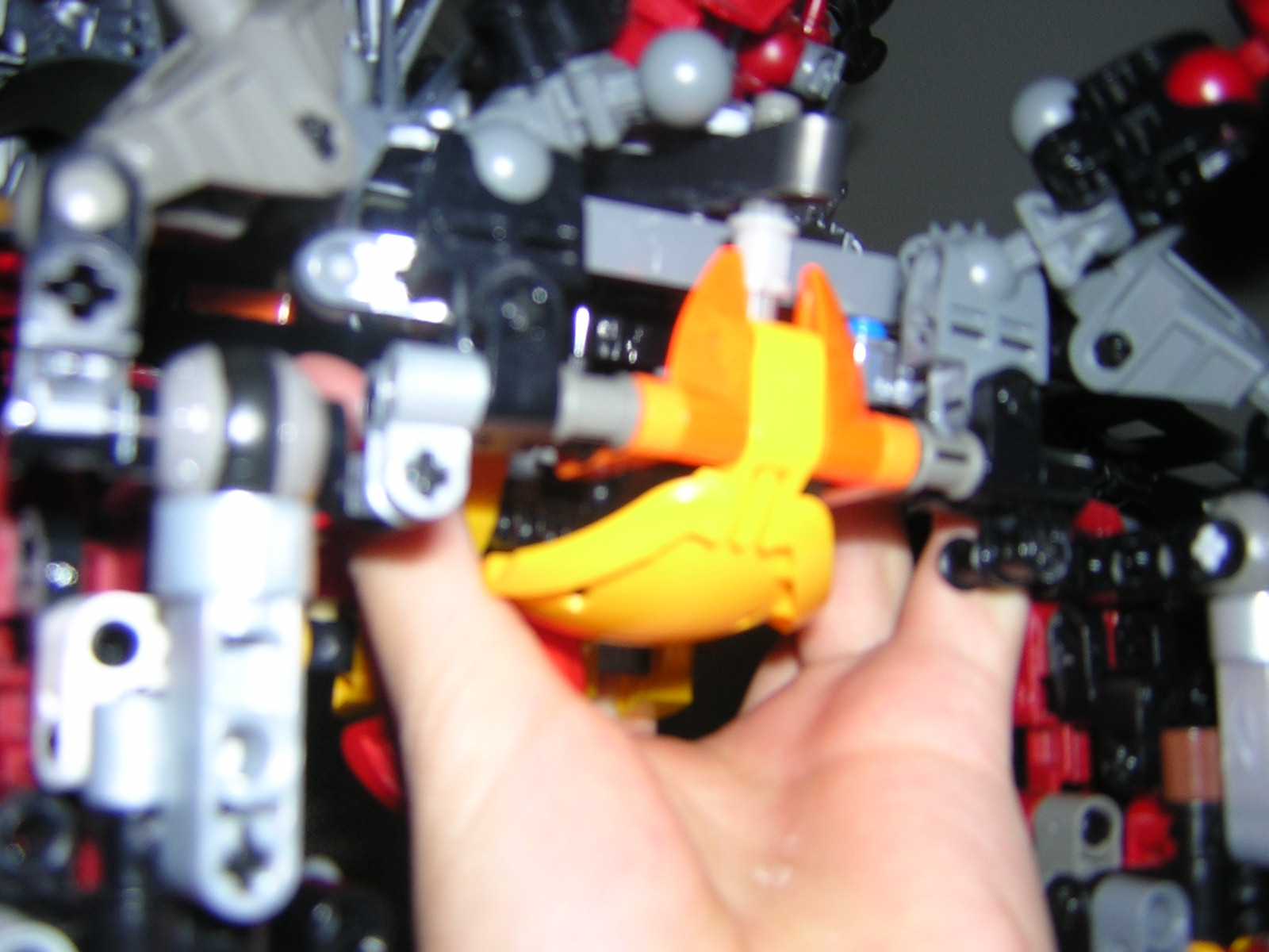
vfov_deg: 39.7
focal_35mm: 36
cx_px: 634
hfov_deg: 51.4
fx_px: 1320
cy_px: 476
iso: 100
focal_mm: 4.7
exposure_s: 1/60.1
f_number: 2.6
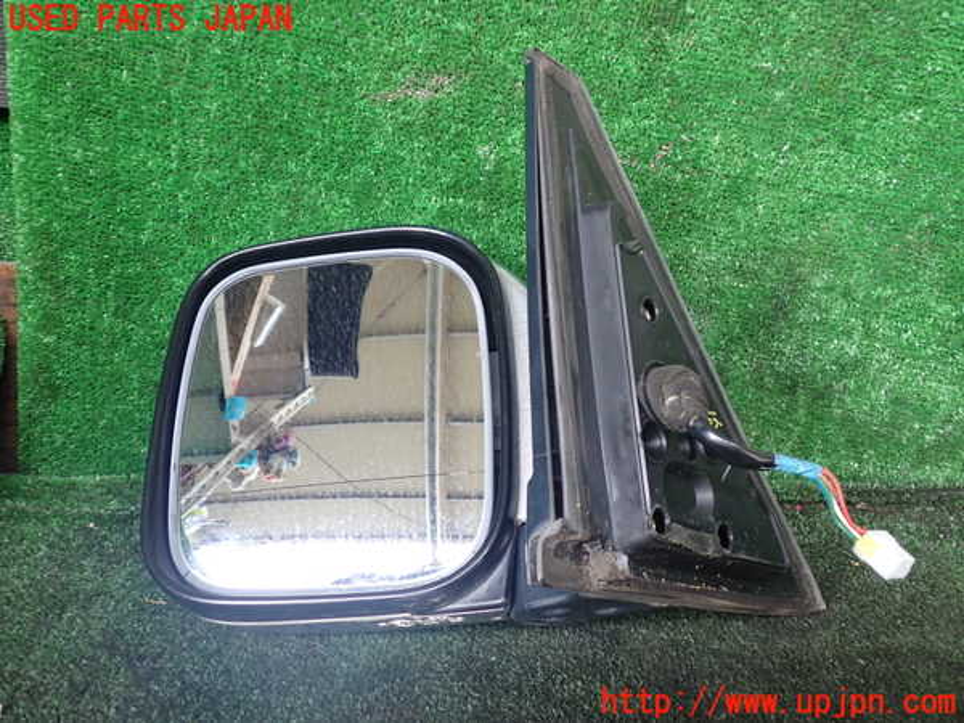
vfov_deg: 46.8
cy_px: 362
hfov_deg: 60.0
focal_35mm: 30
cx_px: 482
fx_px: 835
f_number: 2.3
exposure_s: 1/50
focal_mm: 5.4
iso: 200
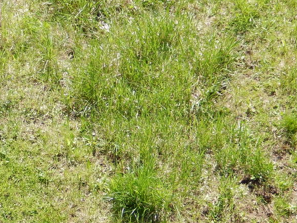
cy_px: 139
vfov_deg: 12.0
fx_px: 1056
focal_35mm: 123
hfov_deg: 15.5
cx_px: -47
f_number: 4.3
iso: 125
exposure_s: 1/320
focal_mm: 8.1
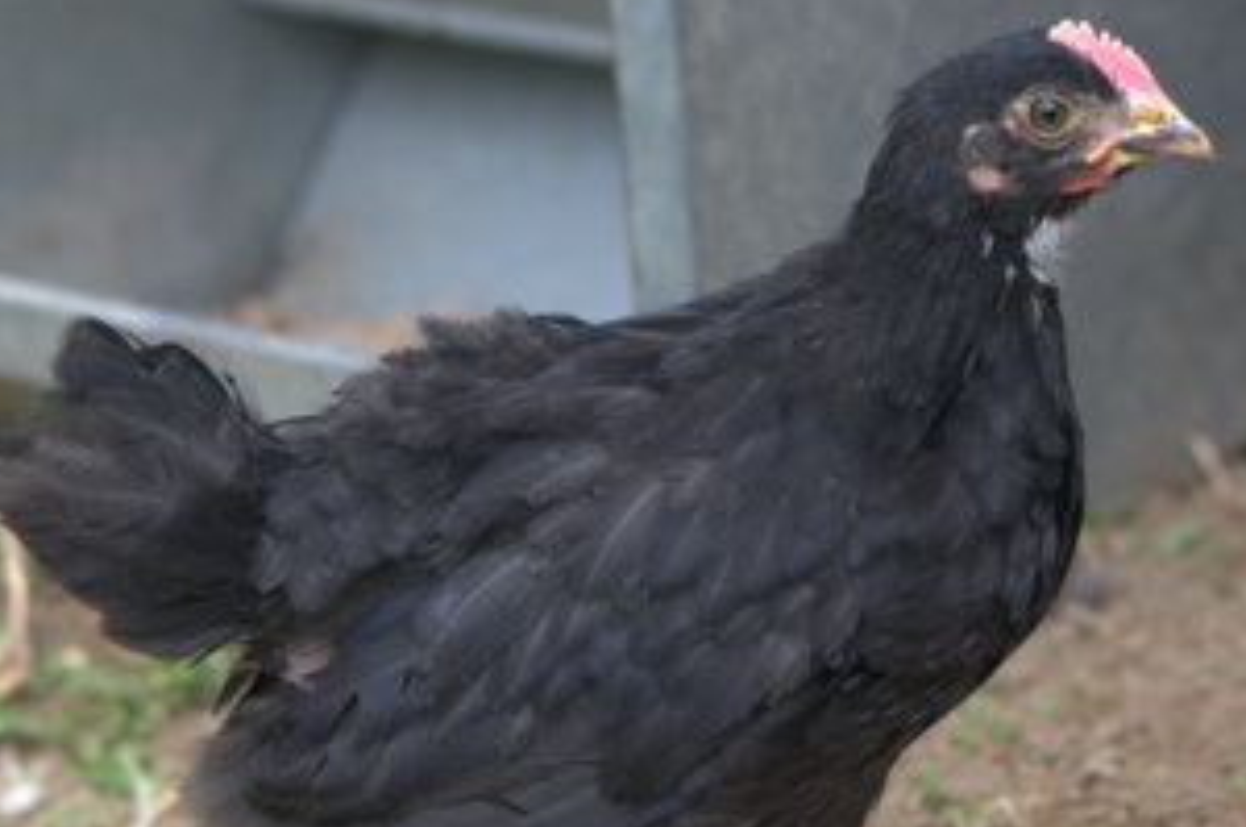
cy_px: 576
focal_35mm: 168
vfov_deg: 8.1
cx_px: 660
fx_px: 5805
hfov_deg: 12.3
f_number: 4.5
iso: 400
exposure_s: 1/320
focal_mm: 70
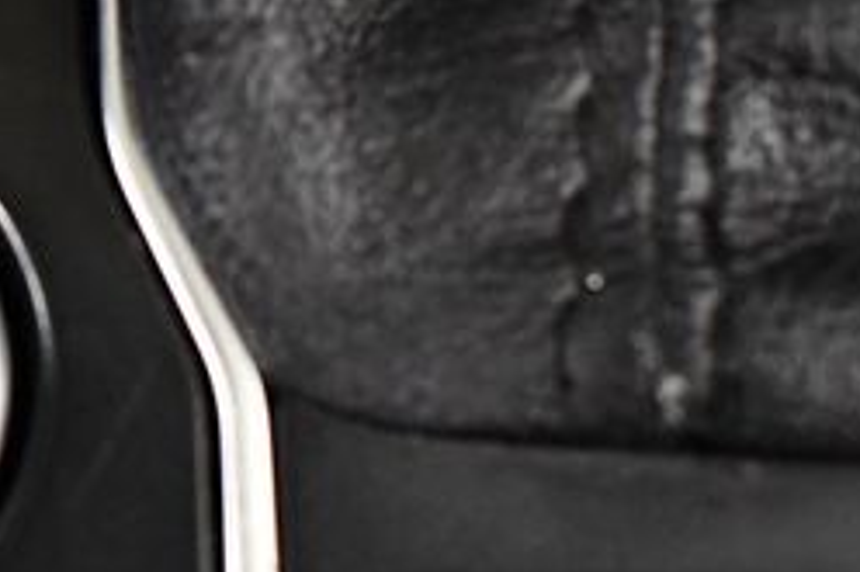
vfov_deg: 14.7
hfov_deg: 20.7
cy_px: 378
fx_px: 2220
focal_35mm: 93
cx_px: -114
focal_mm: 18
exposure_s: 1/60
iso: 3600
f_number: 3.5
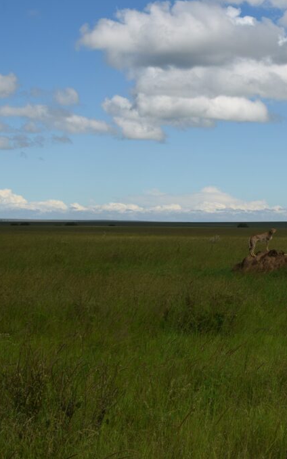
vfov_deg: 25.6
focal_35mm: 81
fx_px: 1010
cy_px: 228
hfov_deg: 15.7
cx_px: 312
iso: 100
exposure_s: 1/200
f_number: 10
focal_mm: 35
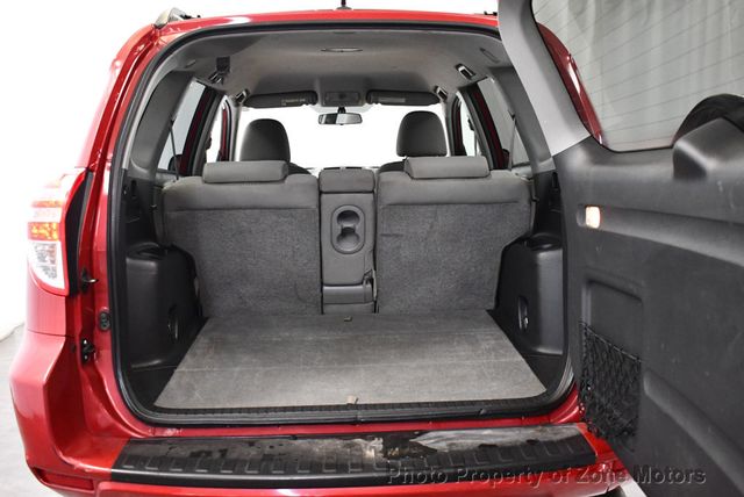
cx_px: 372
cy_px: 248
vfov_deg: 36.9
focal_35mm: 36
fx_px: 745
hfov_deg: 53.1
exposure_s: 1/125
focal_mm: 18
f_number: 3.5
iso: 2800
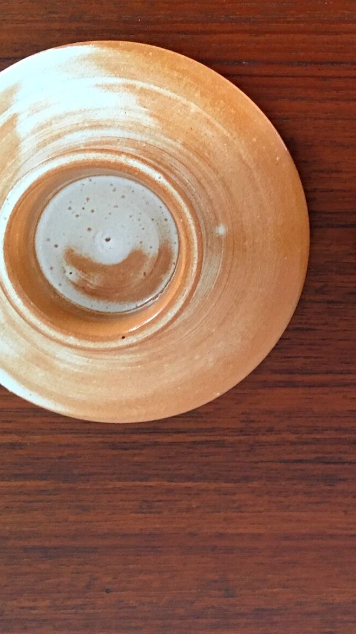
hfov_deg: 21.4
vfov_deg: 38.2
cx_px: 361
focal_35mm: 54
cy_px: 236
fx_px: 906
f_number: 2.2
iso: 160
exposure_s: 1/33
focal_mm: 4.15
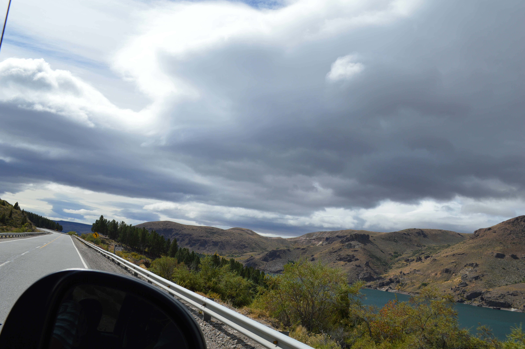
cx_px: 262
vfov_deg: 43.5
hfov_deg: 62.0
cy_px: 174
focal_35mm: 30
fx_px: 437
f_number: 10
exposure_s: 1/400
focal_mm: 20
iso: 100
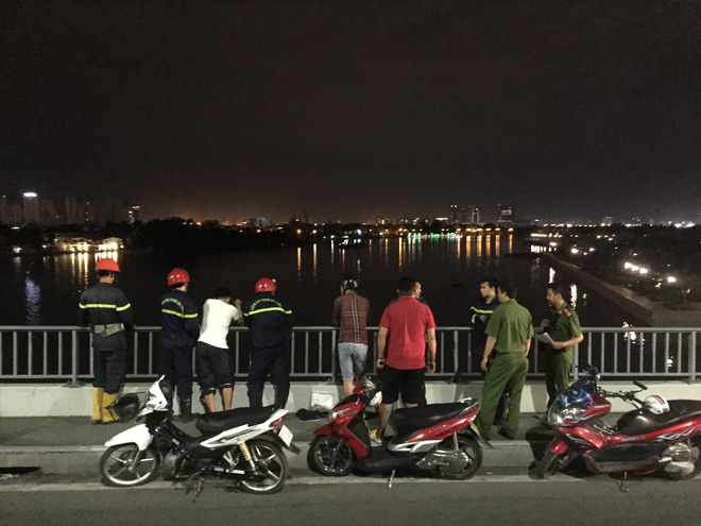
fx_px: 587
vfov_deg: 48.2
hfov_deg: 61.7
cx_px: 350
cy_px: 263
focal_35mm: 29
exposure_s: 1/17
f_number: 2.2
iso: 2000
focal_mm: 4.15
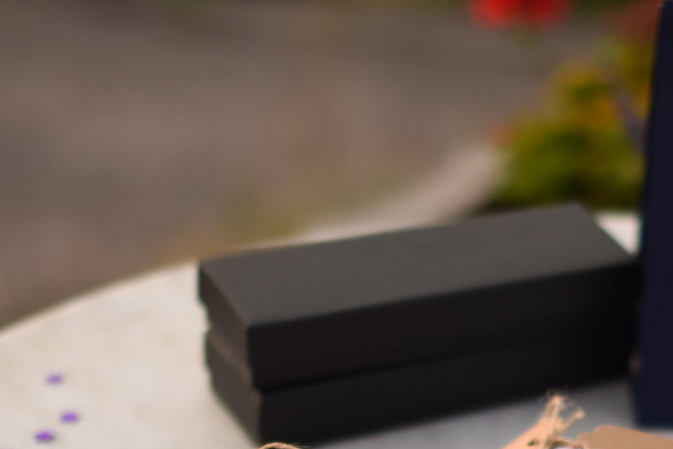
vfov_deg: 10.0
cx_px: 603
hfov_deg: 15.0
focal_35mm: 135
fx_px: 2524
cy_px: 557
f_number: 1.4
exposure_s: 1/6400
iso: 320
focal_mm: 50
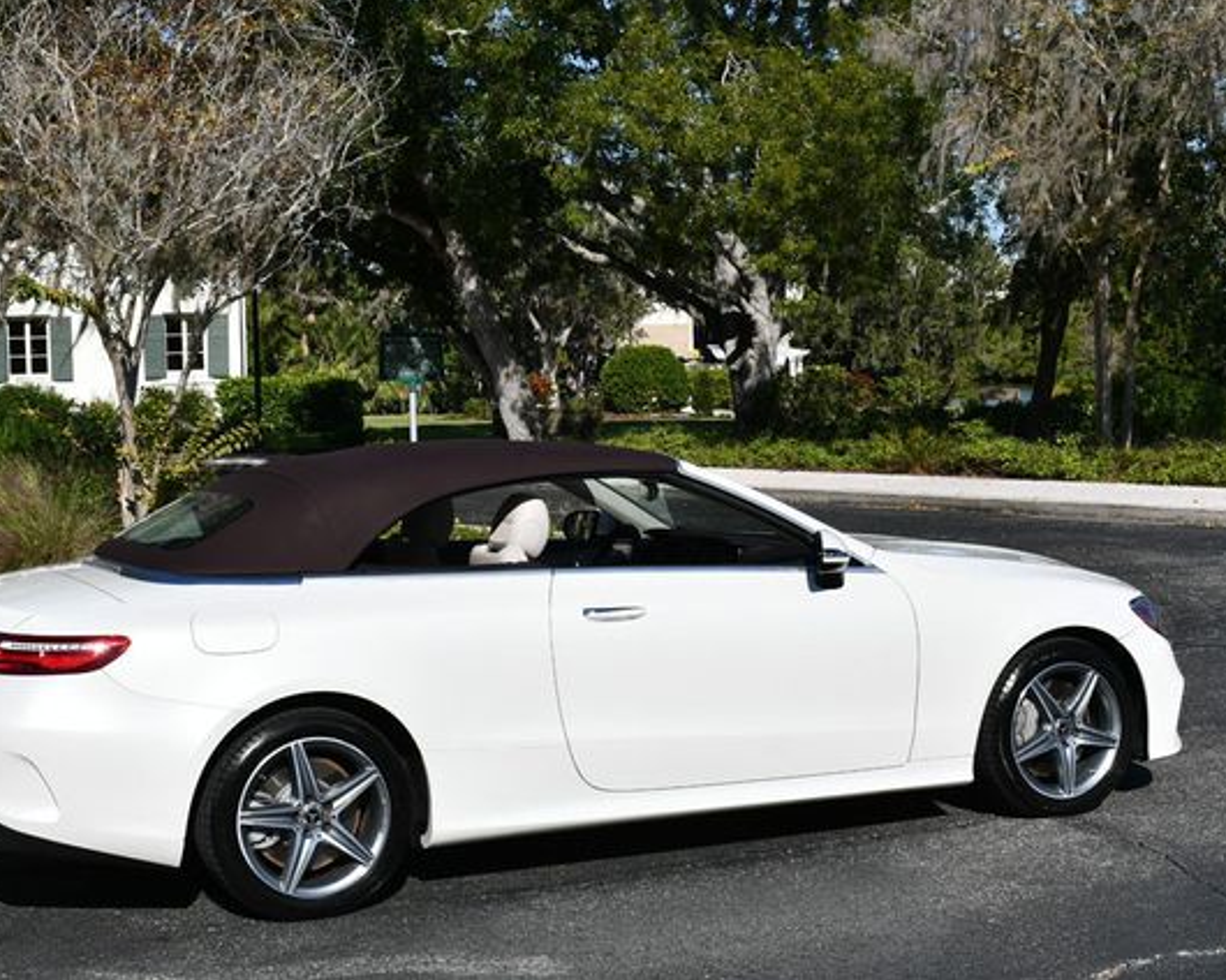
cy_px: 488
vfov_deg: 25.8
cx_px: 539
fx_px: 2141
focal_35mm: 59
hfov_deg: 31.9
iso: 100
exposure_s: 1/400
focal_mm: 26
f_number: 10
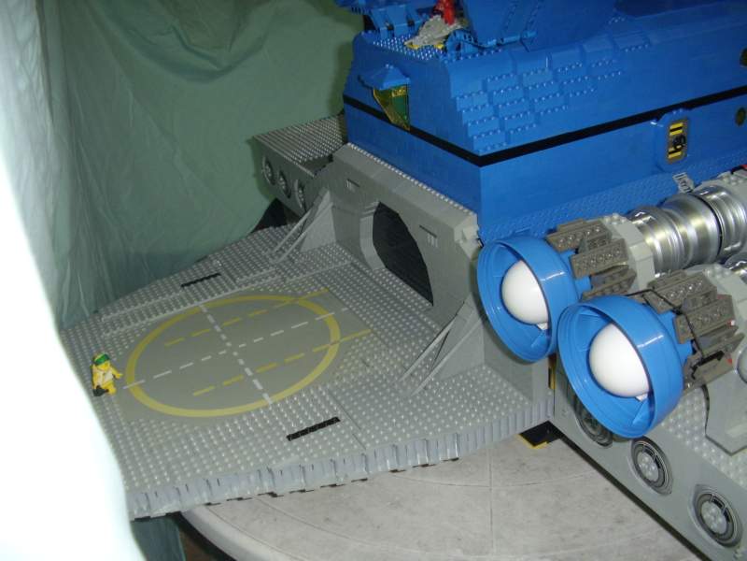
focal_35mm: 30
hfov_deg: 60.0
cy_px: 280
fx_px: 647
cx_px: 374
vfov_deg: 46.8
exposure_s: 1/30
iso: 141
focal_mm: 5.8
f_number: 2.9
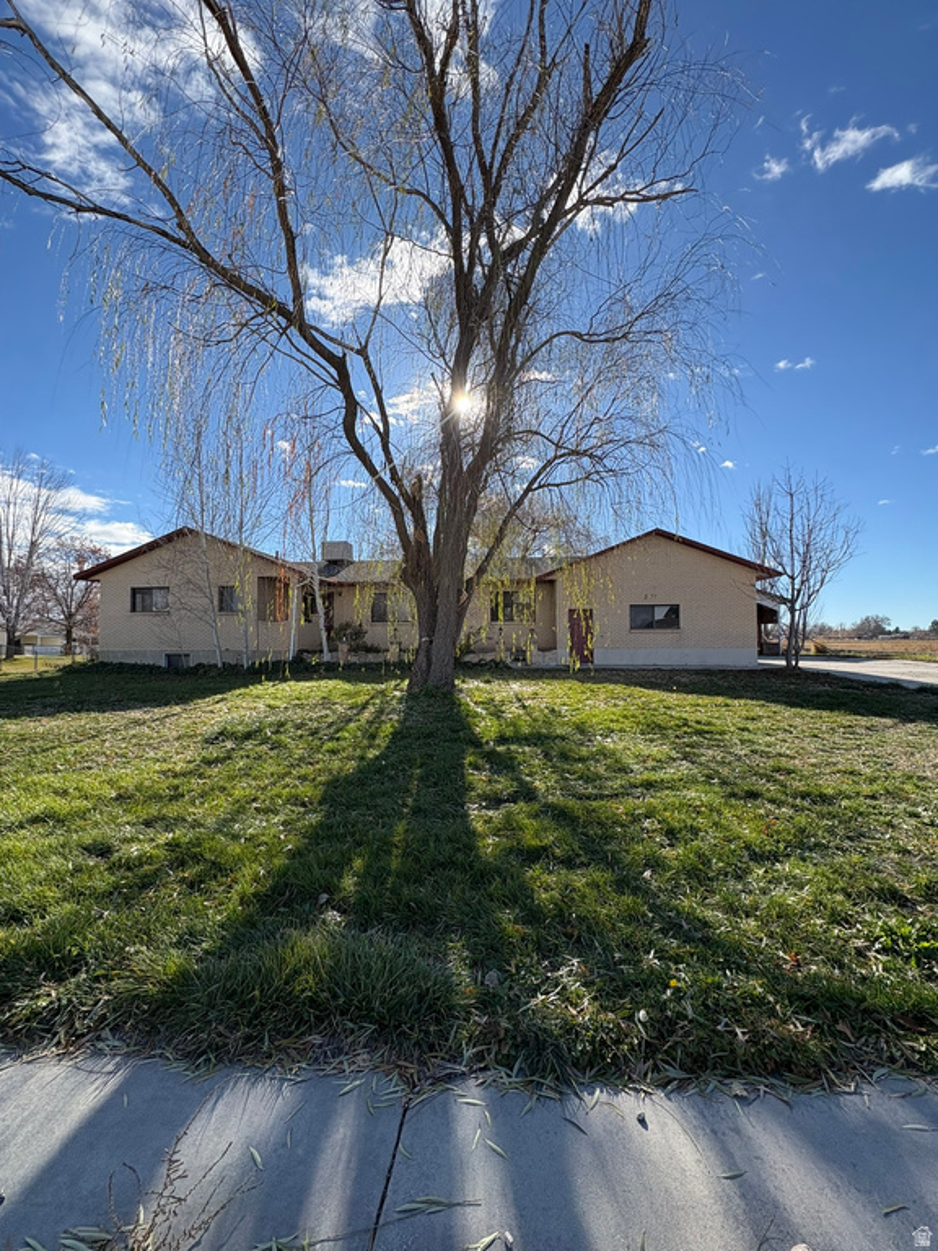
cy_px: 626
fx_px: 506
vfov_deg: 102.1
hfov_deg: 85.7
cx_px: 469
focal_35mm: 14
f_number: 2.2
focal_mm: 2.22
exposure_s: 1/1236
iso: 50
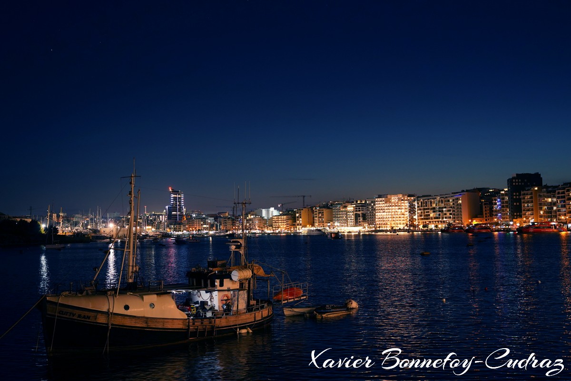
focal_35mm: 43
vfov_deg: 31.2
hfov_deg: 45.4
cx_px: 286
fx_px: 682
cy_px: 190
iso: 1600
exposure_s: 1/6
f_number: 2.8
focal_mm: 43
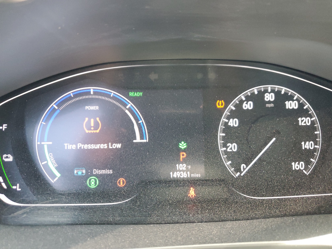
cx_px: 166
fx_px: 249
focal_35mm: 26
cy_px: 124
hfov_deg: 67.3
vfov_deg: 53.1
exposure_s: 1/60.2
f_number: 1.5
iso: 283
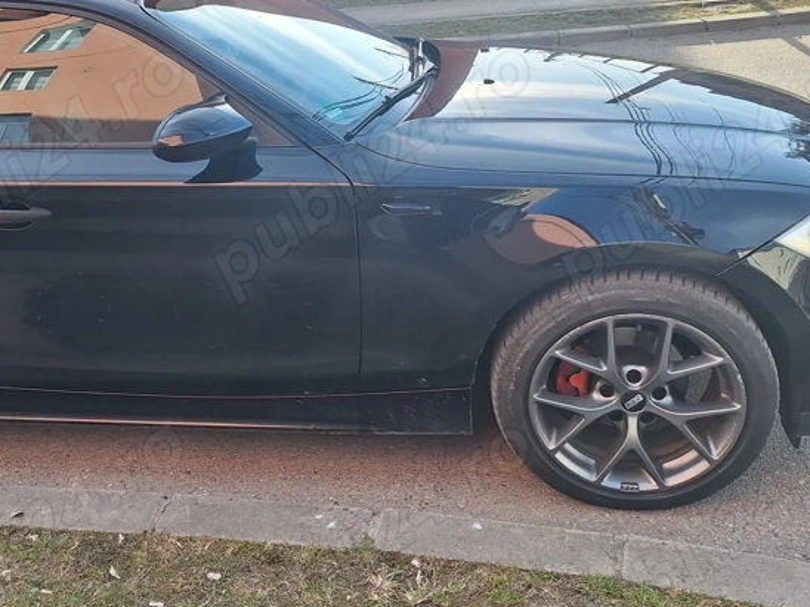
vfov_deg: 34.0
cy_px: 195
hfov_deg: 43.3
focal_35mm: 42
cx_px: 197
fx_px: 983
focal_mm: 5.54
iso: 40
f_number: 1.8
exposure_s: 1/570
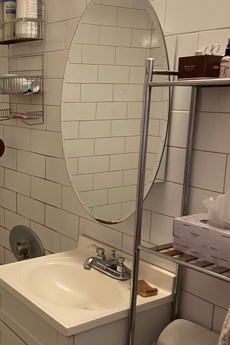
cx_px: 30
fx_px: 441
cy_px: 184
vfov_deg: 42.7
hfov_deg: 28.3
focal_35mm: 46
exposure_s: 1/60
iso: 500
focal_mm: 4.25
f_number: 1.8
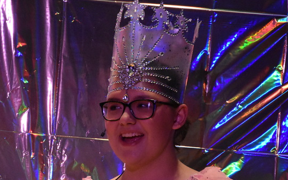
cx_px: 103
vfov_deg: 5.1
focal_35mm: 259
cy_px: 142
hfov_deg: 8.1
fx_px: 2033
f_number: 5.3
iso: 6400
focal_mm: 90
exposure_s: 1/400
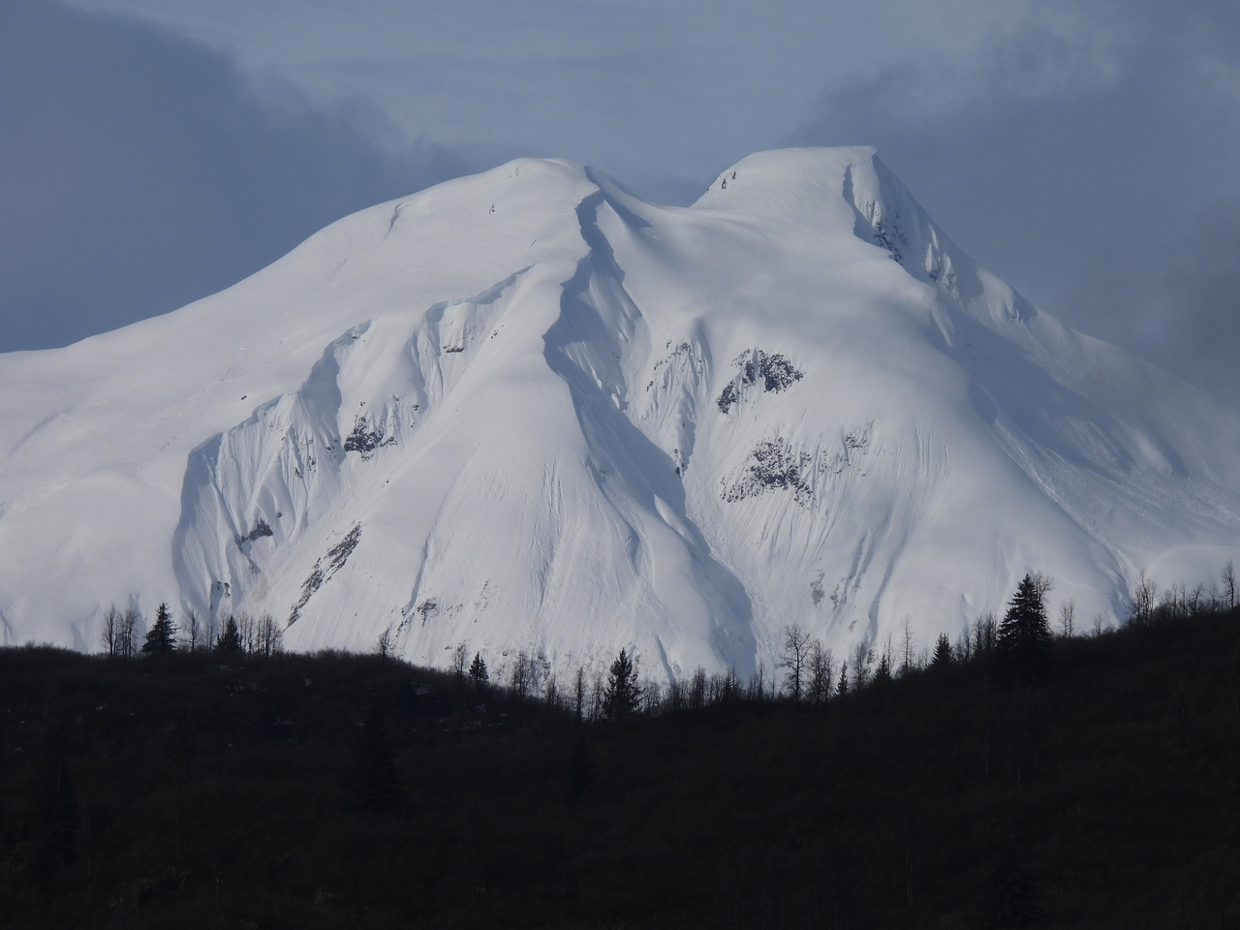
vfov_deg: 3.3
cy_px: 465
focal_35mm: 450
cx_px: 620
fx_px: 16120
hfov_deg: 4.4
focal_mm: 80.3
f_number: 6.3
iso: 100
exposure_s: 1/1600
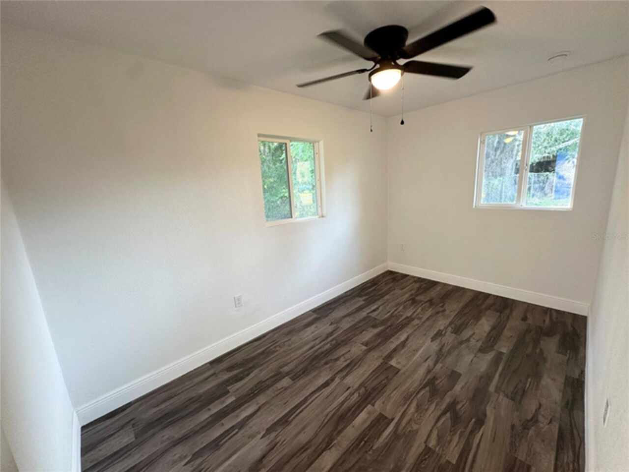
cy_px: 236
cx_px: 314
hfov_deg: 102.1
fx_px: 254
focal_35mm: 14
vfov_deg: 85.7
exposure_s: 1/60
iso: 160
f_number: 2.2
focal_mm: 2.22
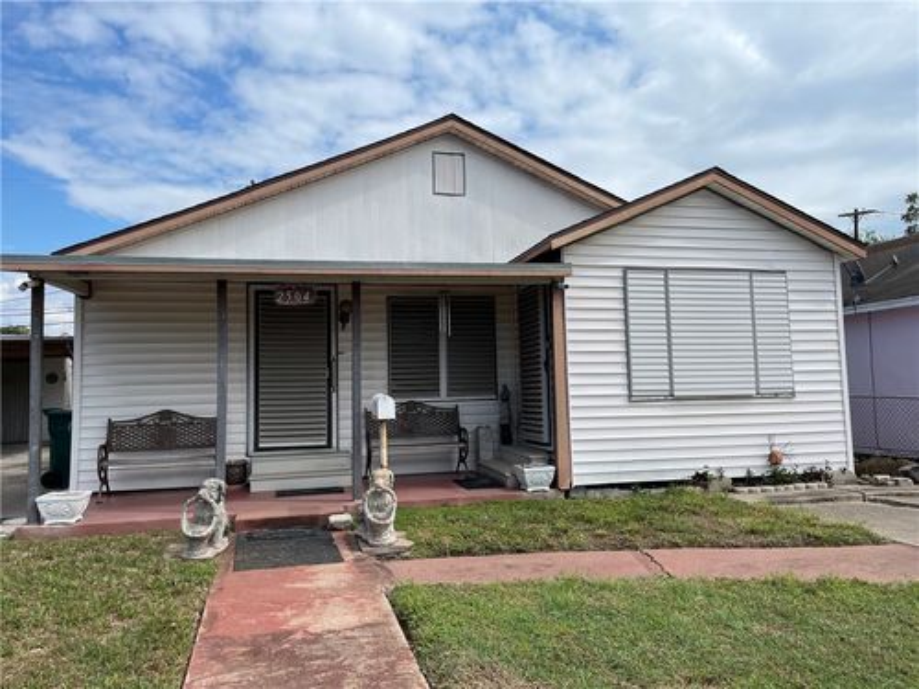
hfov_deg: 67.3
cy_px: 344
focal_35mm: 26
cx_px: 460
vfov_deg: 53.1
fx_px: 690
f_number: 1.6
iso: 32
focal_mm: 4.2
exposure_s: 1/5051
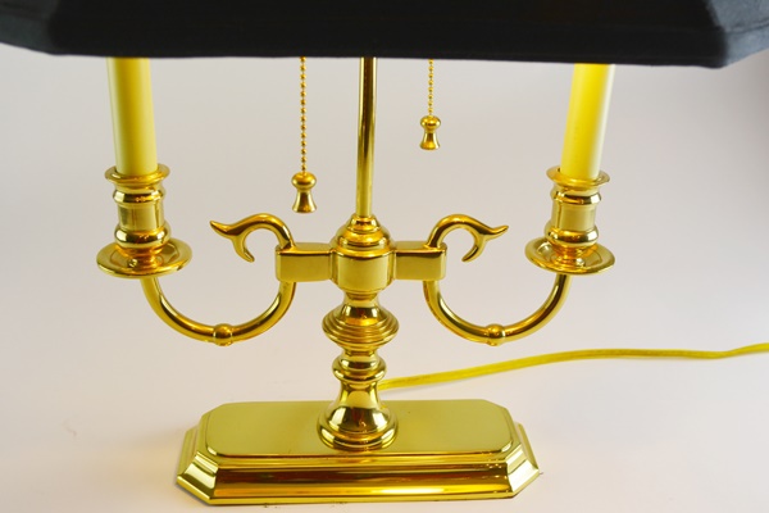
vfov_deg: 30.8
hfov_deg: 45.0
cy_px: 256
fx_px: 929
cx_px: 384
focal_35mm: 44
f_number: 5.6
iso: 200
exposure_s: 1/125
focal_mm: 29
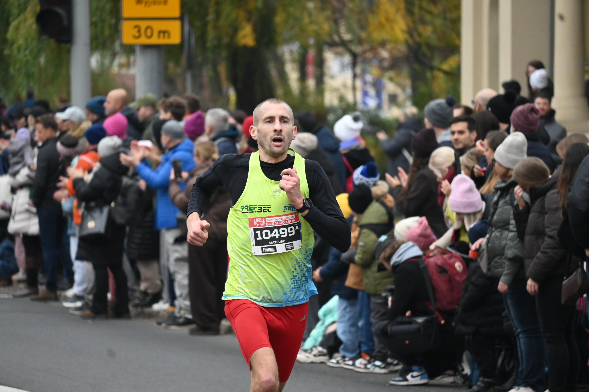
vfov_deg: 3.7
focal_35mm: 375
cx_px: 294
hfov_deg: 5.5
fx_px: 6135
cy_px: 196
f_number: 6.3
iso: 1600
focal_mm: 250
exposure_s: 1/640
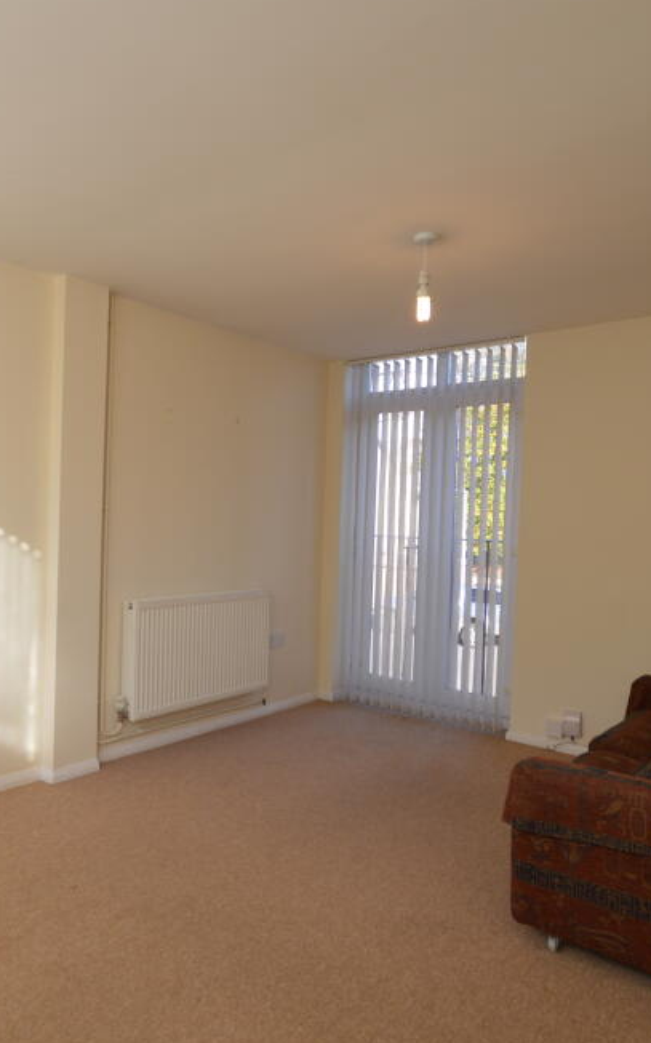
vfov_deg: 74.8
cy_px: 521
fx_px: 682
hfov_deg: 49.5
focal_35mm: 24
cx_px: 186
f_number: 5.6
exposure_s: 1/125
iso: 200
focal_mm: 10
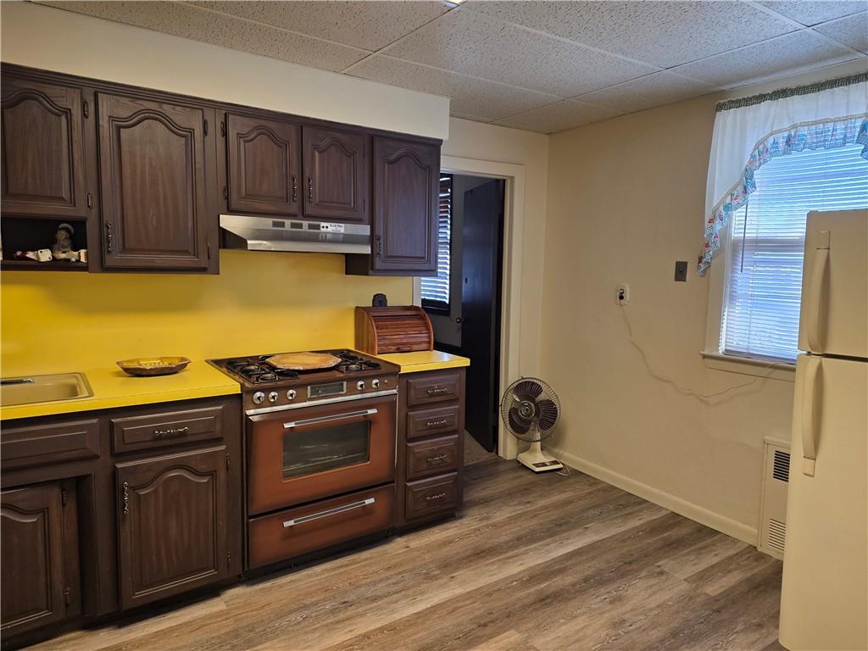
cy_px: 326
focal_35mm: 23
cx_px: 434
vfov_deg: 58.9
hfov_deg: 73.9
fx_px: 577
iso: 200
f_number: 1.7
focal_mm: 6.25
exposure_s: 1/120
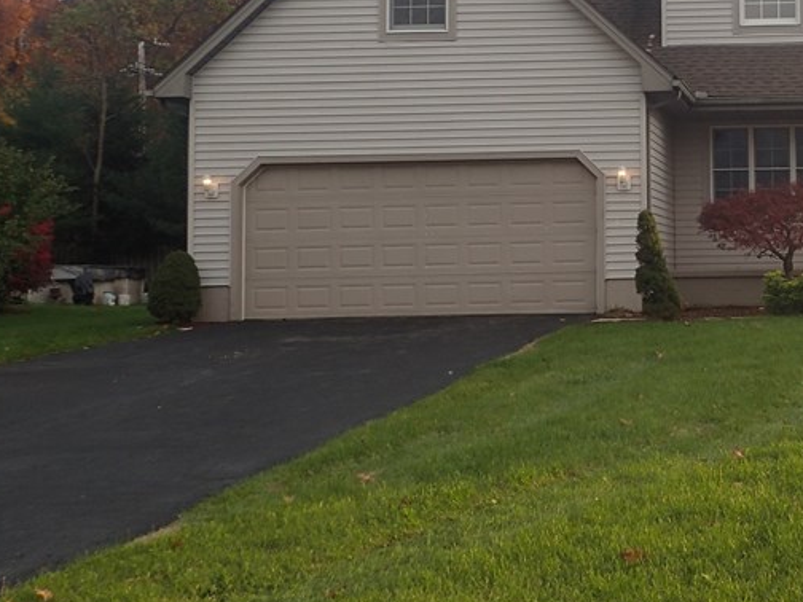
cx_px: 795
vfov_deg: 22.4
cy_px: 164
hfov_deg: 28.1
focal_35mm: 65
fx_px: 1508
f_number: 3.2
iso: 100
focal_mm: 5.87
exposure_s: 1/250
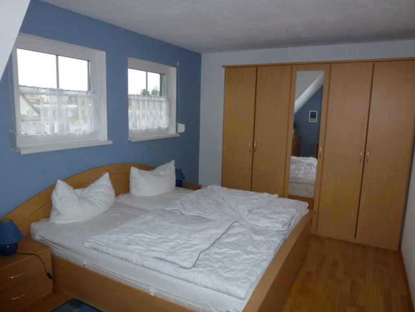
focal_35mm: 24
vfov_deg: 56.8
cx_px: 208
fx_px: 288
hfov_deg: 71.6
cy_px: 156
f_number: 3.3
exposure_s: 1/60
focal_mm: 4.3
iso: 200
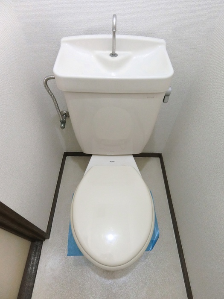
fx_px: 164
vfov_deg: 84.7
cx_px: 112
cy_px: 150
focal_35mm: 19
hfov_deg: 68.7
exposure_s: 1/80
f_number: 2.7
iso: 400
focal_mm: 4.06
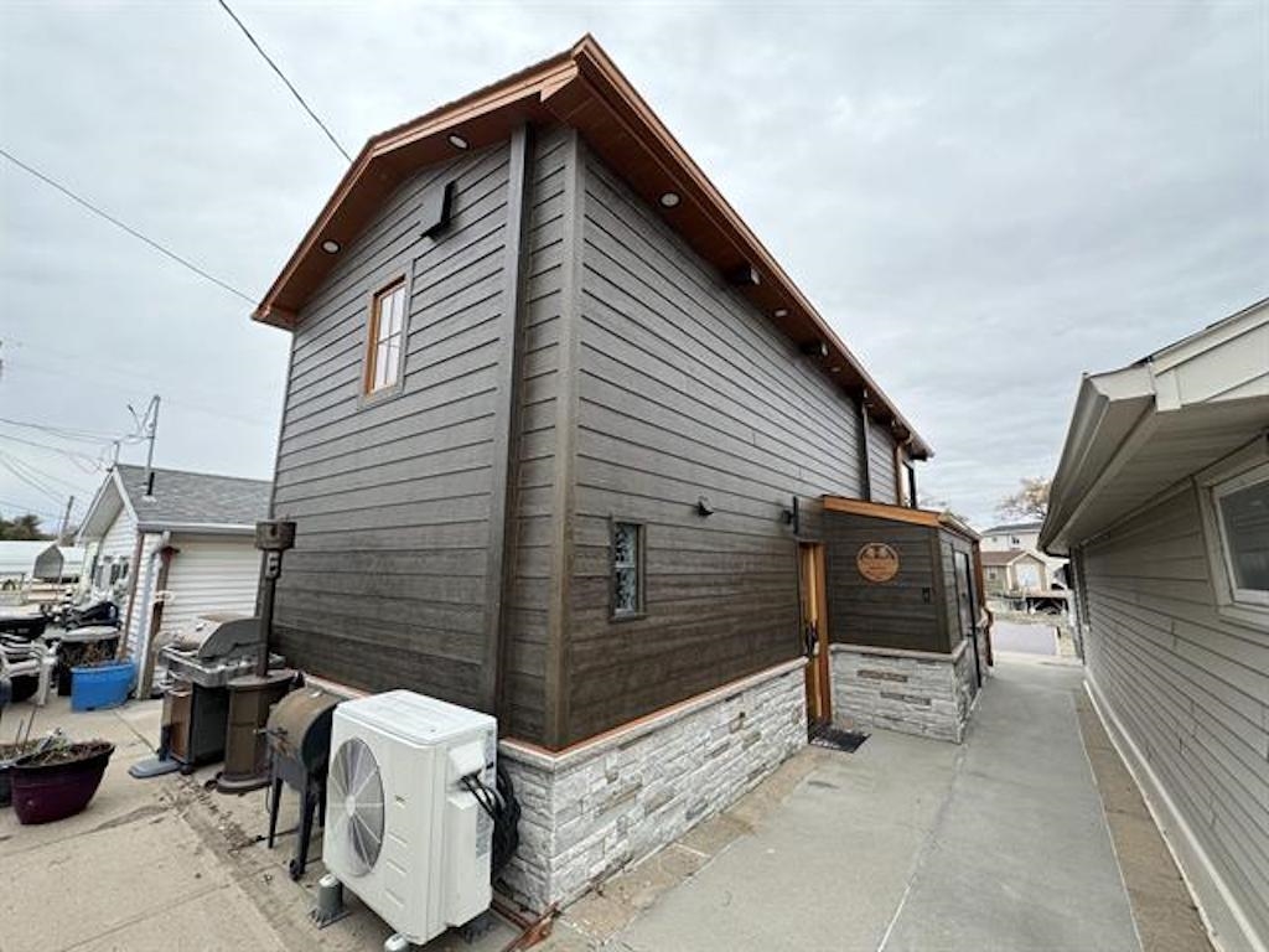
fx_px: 513
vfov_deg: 85.7
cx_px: 634
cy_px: 476
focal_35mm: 14
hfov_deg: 102.1
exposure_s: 1/148
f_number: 2.2
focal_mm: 2.22
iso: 40
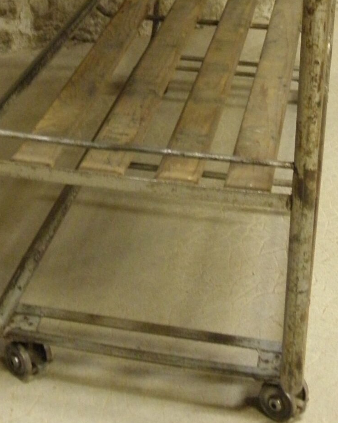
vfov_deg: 22.1
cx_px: 143
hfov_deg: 19.6
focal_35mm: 78
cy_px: -122
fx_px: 976
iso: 320
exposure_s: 1/8
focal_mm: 5.2
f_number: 3.5
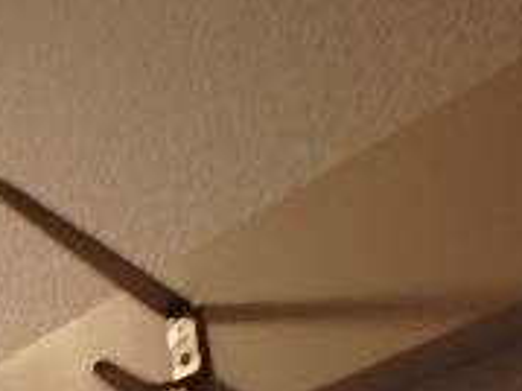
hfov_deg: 24.1
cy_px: 511
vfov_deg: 18.3
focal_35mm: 75
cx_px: -67
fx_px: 1130
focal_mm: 3.7
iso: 200
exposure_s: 1/30
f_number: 3.5
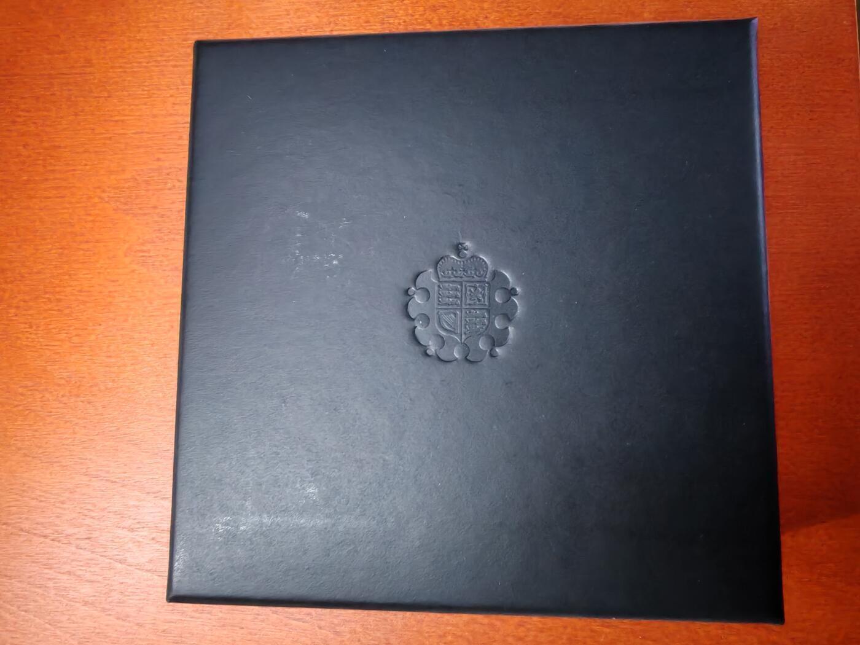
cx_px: 430
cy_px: 322
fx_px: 646
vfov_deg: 53.1
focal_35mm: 26
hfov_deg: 67.3
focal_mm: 1.96
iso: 200
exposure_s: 1/20
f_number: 2.2
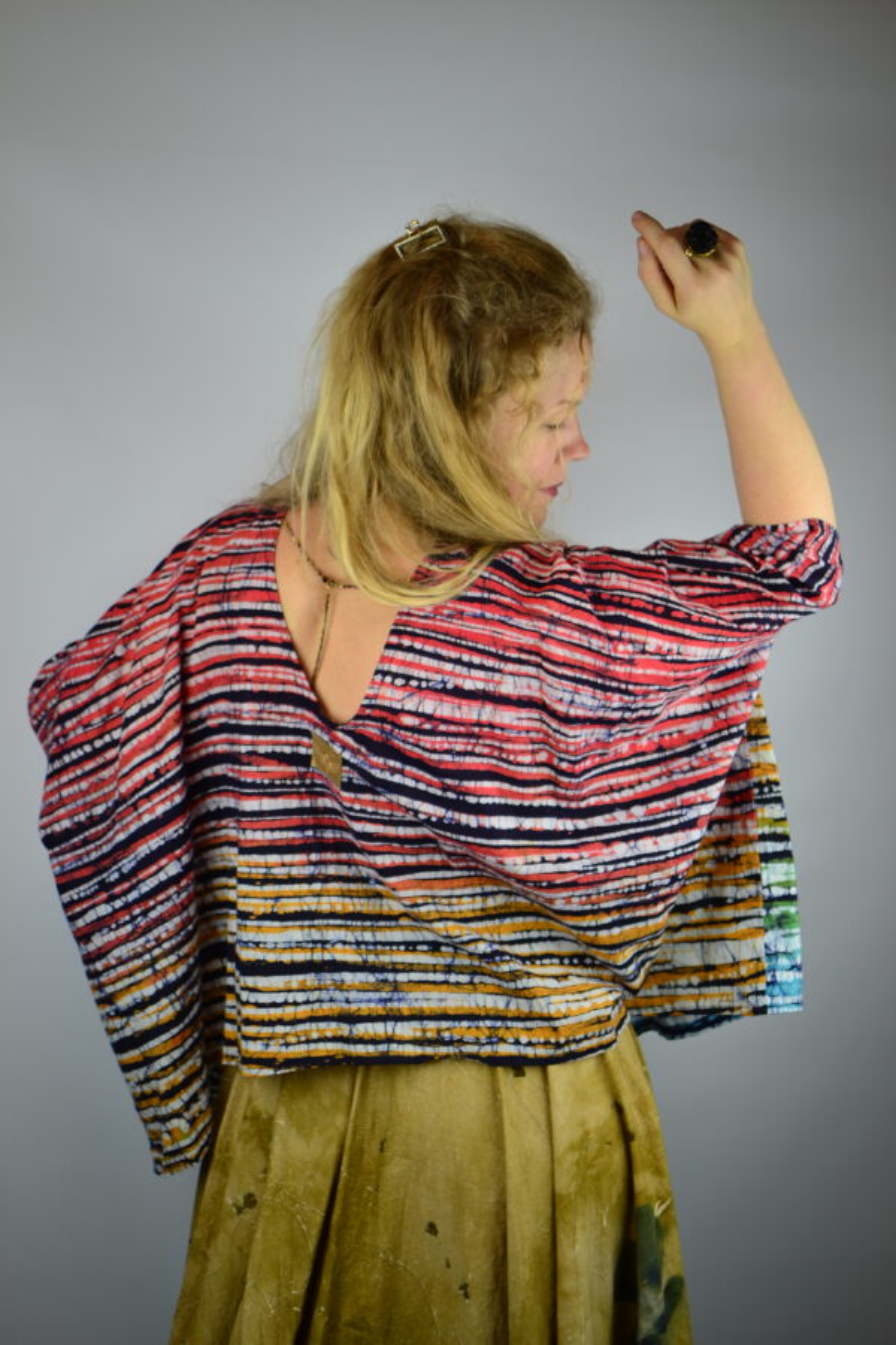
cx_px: 448
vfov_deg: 37.9
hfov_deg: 25.8
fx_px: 1960
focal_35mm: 52
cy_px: 672
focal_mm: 35
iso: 100
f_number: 1.8
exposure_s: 1/125
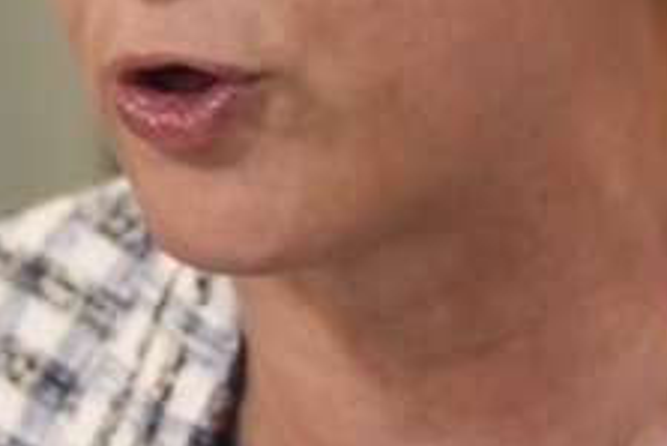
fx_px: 19670
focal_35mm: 1061
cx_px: 112
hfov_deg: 1.9
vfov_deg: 1.3
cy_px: 265
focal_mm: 200
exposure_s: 1/100
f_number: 2.8
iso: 2500
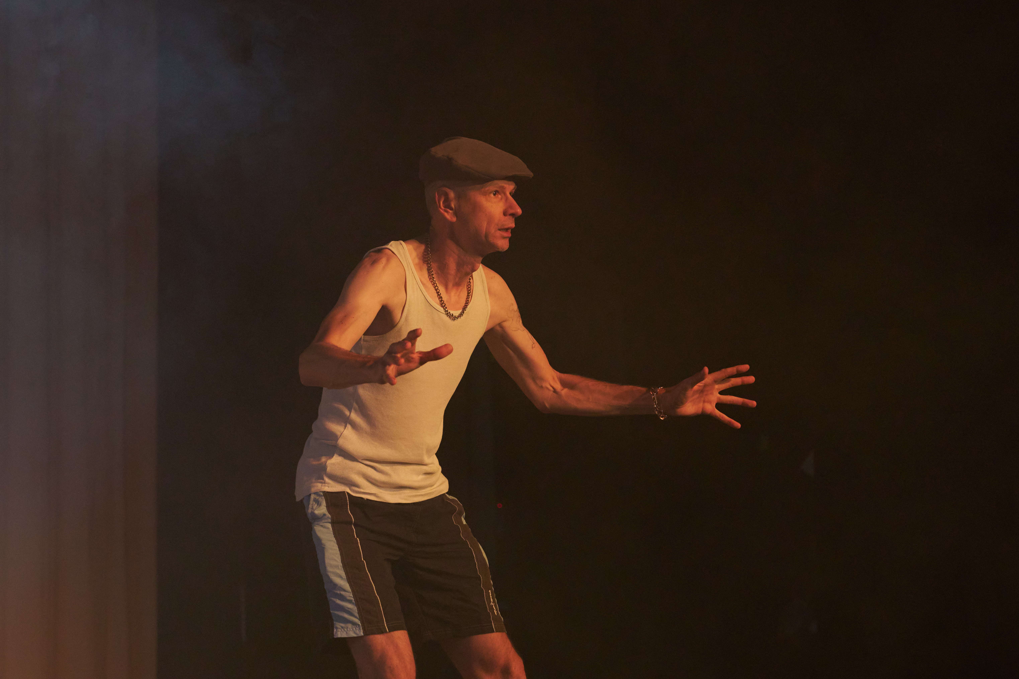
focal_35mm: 105
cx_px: 510
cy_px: 340
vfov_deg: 13.0
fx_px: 2972
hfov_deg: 19.5
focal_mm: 70
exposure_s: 1/250
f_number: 2.8
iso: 2500
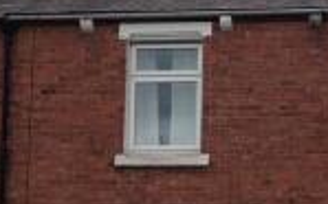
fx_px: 974
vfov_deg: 11.8
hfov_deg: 18.9
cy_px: 229
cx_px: 275
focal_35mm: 109
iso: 64
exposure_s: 1/880
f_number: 2.4
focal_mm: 4.28
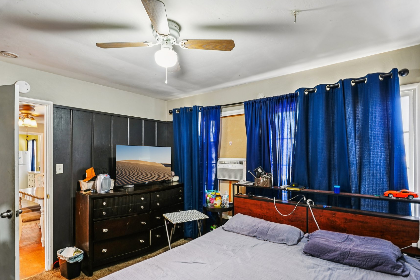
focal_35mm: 19
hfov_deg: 86.7
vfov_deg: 64.2
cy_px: 153
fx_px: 223
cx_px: 212
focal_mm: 15.9
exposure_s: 1/6
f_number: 8
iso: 400
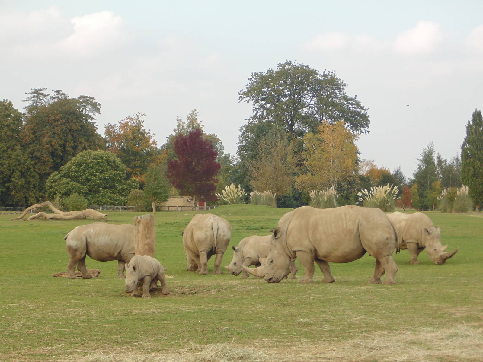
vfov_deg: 15.1
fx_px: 1367
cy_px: 181
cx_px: 242
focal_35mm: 98
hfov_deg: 20.0
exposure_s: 1/125
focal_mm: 17.5
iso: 80
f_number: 4.6
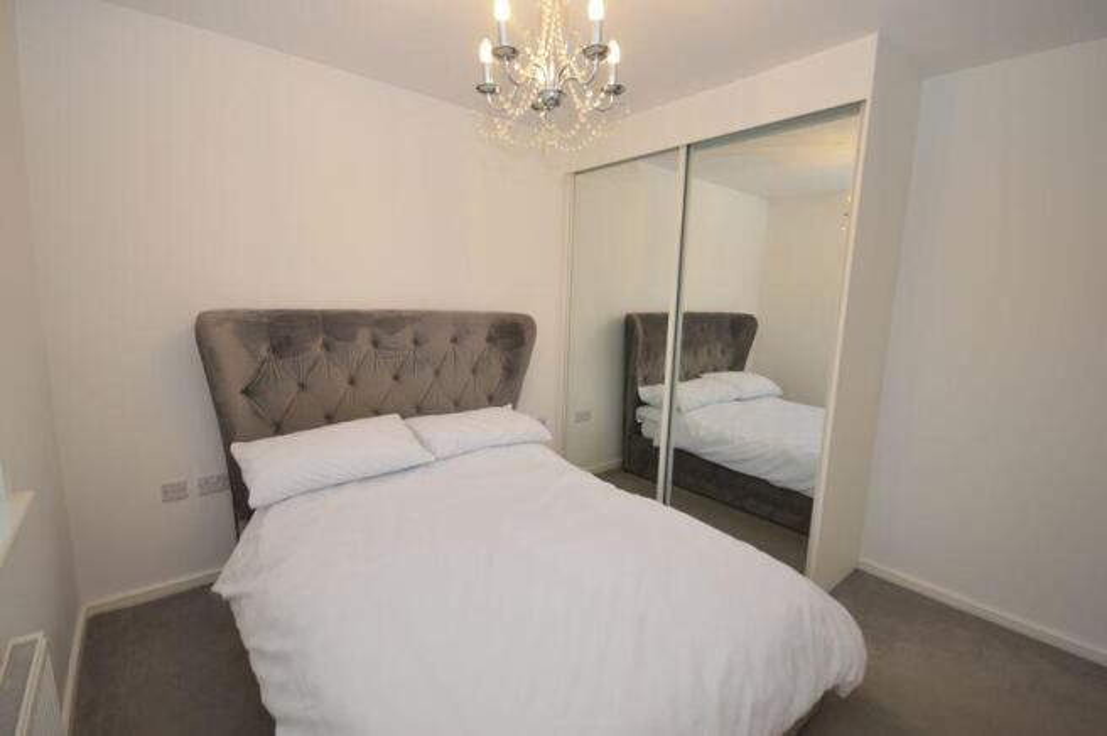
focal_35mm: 15
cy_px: 368
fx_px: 461
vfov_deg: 77.2
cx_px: 554
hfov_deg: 100.4
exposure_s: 1/60
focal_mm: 10
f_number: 4
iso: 400
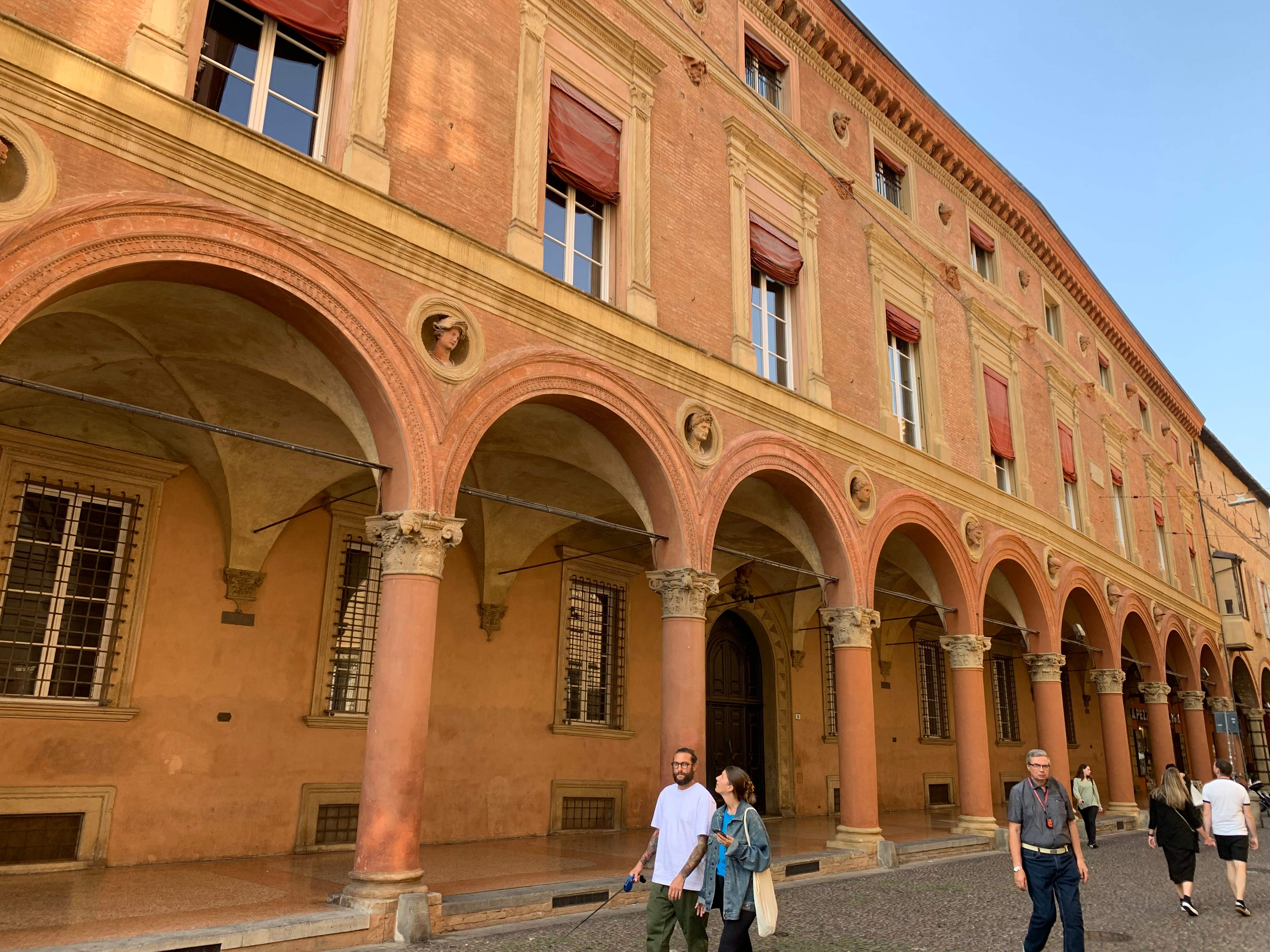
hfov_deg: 67.3
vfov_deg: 53.1
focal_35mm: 26
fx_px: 954
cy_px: 476
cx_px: 635
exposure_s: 1/256
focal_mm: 4.25
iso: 25
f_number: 1.8
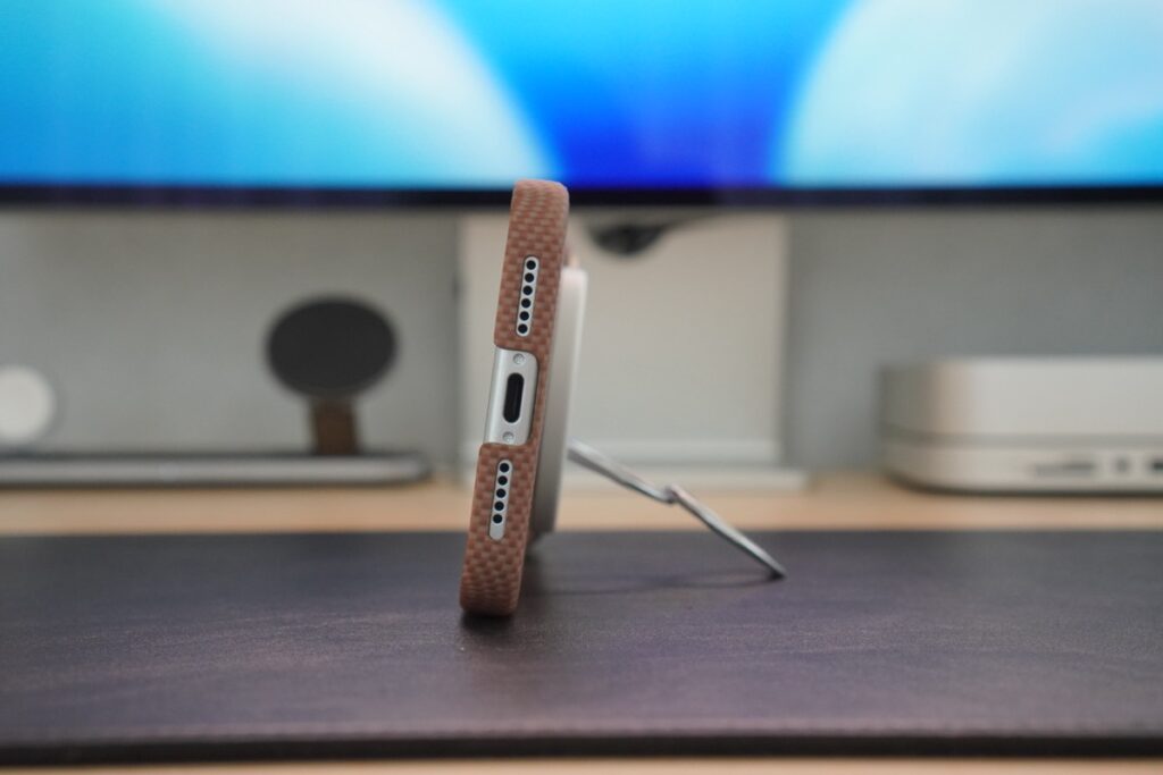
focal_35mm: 52
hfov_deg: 37.8
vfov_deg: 25.8
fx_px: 1696
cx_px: 582
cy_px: 388
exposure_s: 1/60
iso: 1600
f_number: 5.6
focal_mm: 35
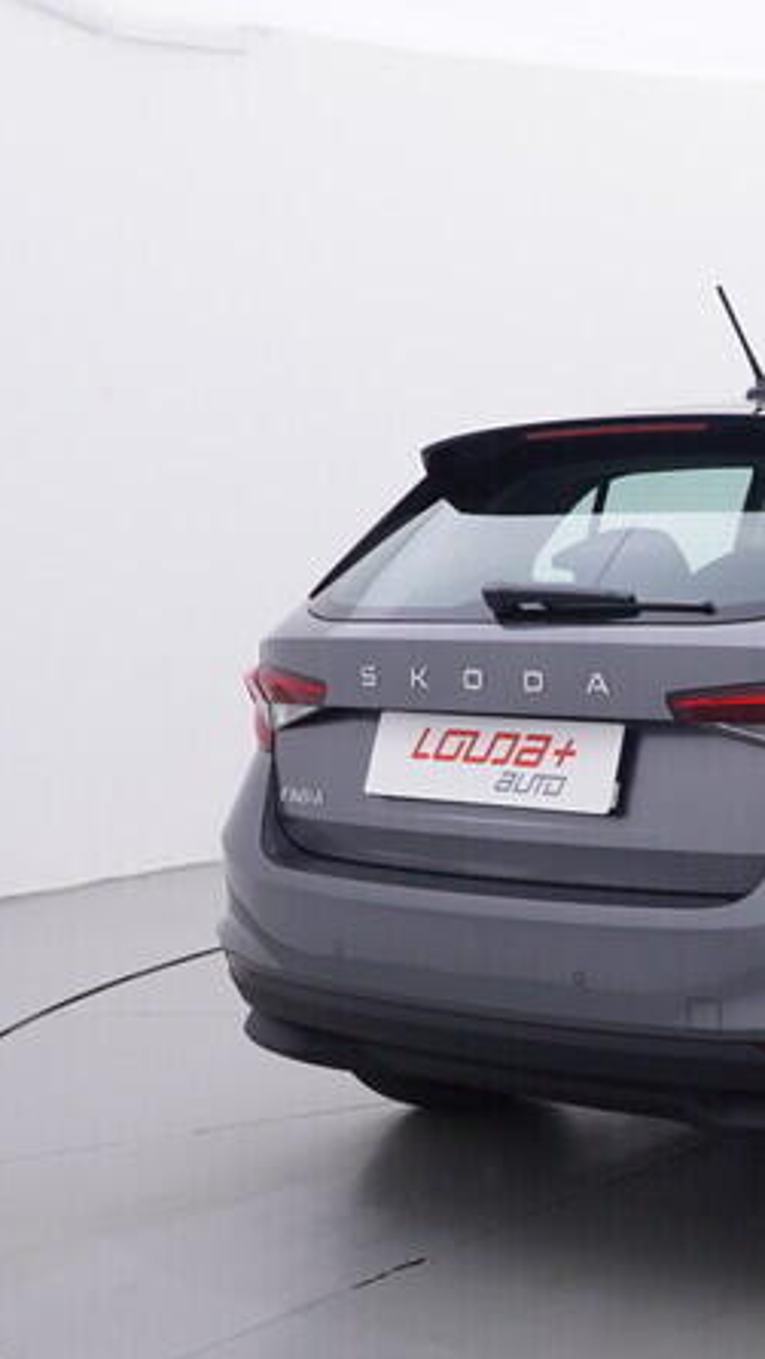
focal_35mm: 54
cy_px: 747
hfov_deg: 20.0
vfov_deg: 38.3
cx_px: 1039
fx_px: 1954
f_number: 5
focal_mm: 15
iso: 200
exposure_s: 1/80
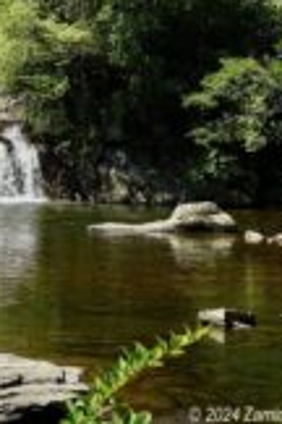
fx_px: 1269
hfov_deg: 12.6
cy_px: -105
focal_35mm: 108
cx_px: 48
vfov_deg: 17.9
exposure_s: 1/100
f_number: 10
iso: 100
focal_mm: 43
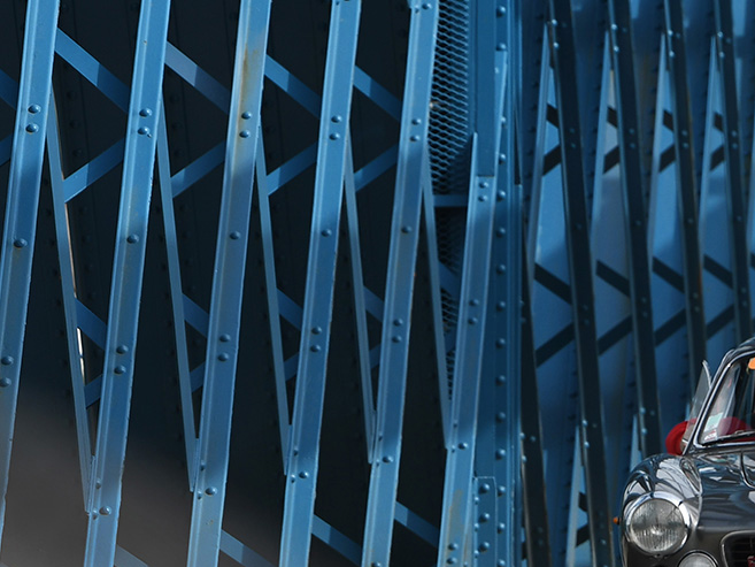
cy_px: 297
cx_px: 607
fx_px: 11322
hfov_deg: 3.8
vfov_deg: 2.9
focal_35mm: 519
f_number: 4.5
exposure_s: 1/800
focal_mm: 185
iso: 160
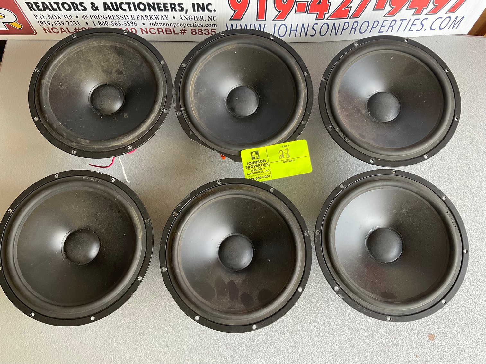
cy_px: 182
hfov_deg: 61.7
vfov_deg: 48.2
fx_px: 407
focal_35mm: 29
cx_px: 243
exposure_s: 1/120
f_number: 1.8
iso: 50
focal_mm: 3
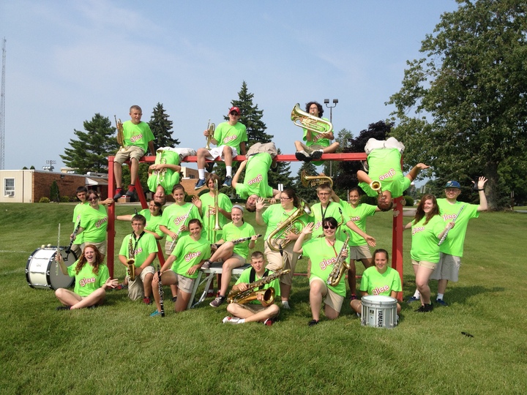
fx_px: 533
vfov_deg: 40.7
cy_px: 198
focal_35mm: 35
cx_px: 264
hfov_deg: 52.6
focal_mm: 4.28
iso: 50
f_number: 2.4
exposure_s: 1/1727
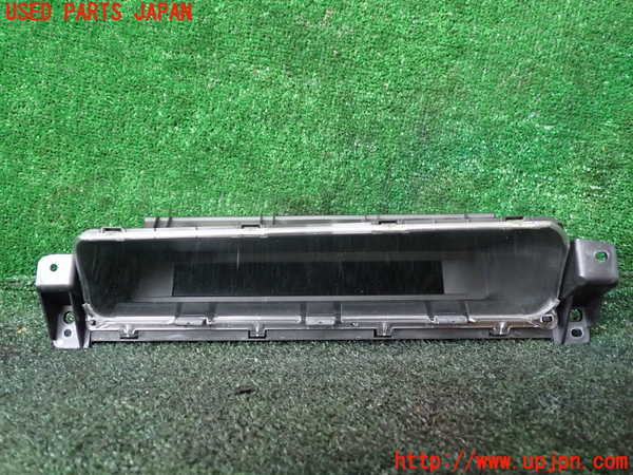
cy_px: 238
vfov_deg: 46.8
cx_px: 316
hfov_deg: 60.0
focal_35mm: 30
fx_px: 549
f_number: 2.3
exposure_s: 1/30
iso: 800
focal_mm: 5.4
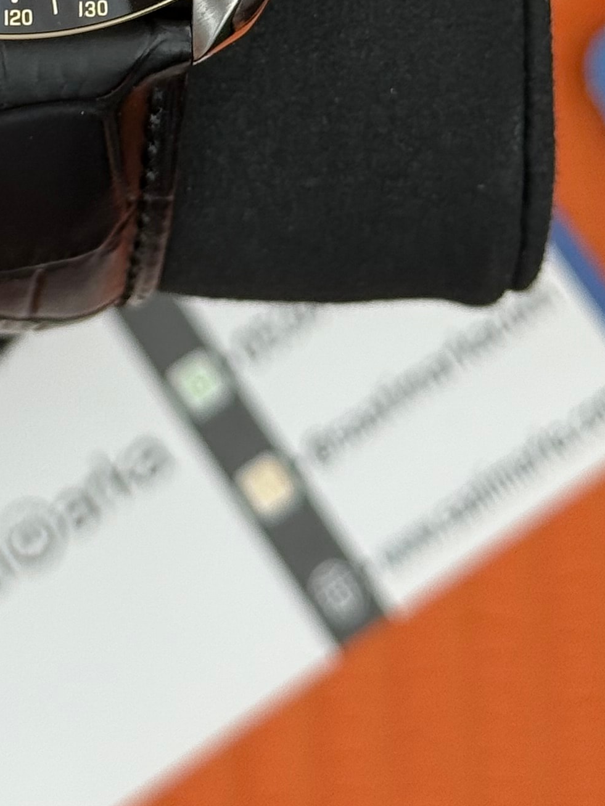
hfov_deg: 10.0
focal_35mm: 148
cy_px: -244
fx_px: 3449
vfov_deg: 12.9
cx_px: 33
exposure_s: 1/122
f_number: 1.78
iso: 50
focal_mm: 6.76
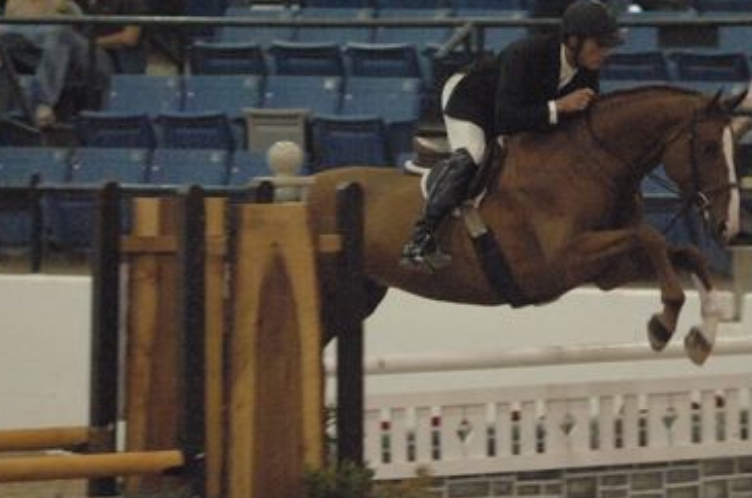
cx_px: 468
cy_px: 184
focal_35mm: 526
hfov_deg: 3.9
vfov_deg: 2.6
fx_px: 10968
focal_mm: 200
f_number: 2.8
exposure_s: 1/250
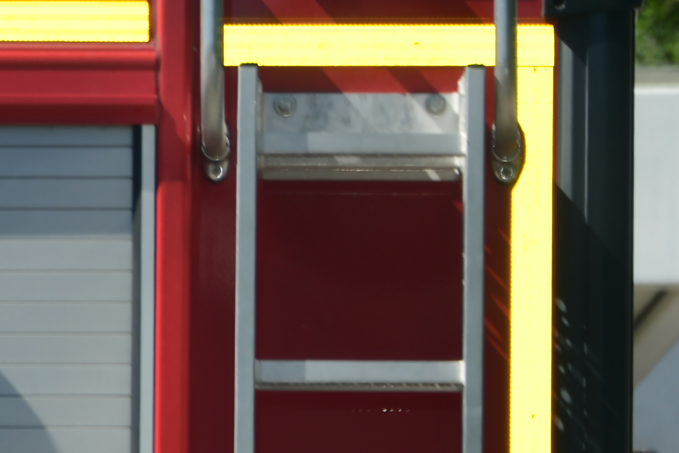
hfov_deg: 3.9
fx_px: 9807
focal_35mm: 520
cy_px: 654
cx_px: -447
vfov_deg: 2.6
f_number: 5.6
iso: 64
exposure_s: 1/250
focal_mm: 116
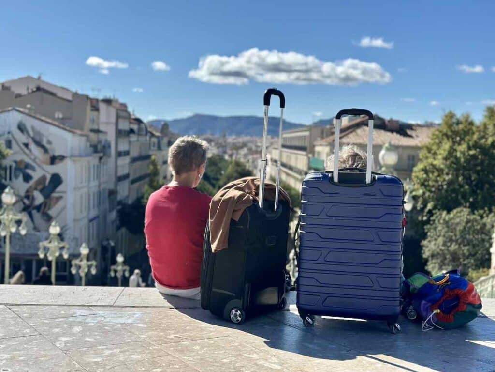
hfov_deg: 39.7
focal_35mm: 48
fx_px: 686
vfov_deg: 30.3
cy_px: 186
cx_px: 248
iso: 100
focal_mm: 6.86
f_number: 1.78
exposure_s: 1/7092
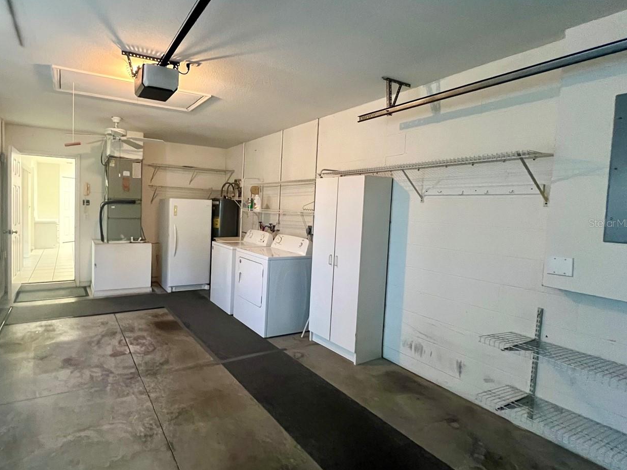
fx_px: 308
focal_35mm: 17
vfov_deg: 74.7
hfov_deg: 88.8
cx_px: 227
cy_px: 223
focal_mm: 1.57
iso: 640
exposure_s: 1/60
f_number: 1.8
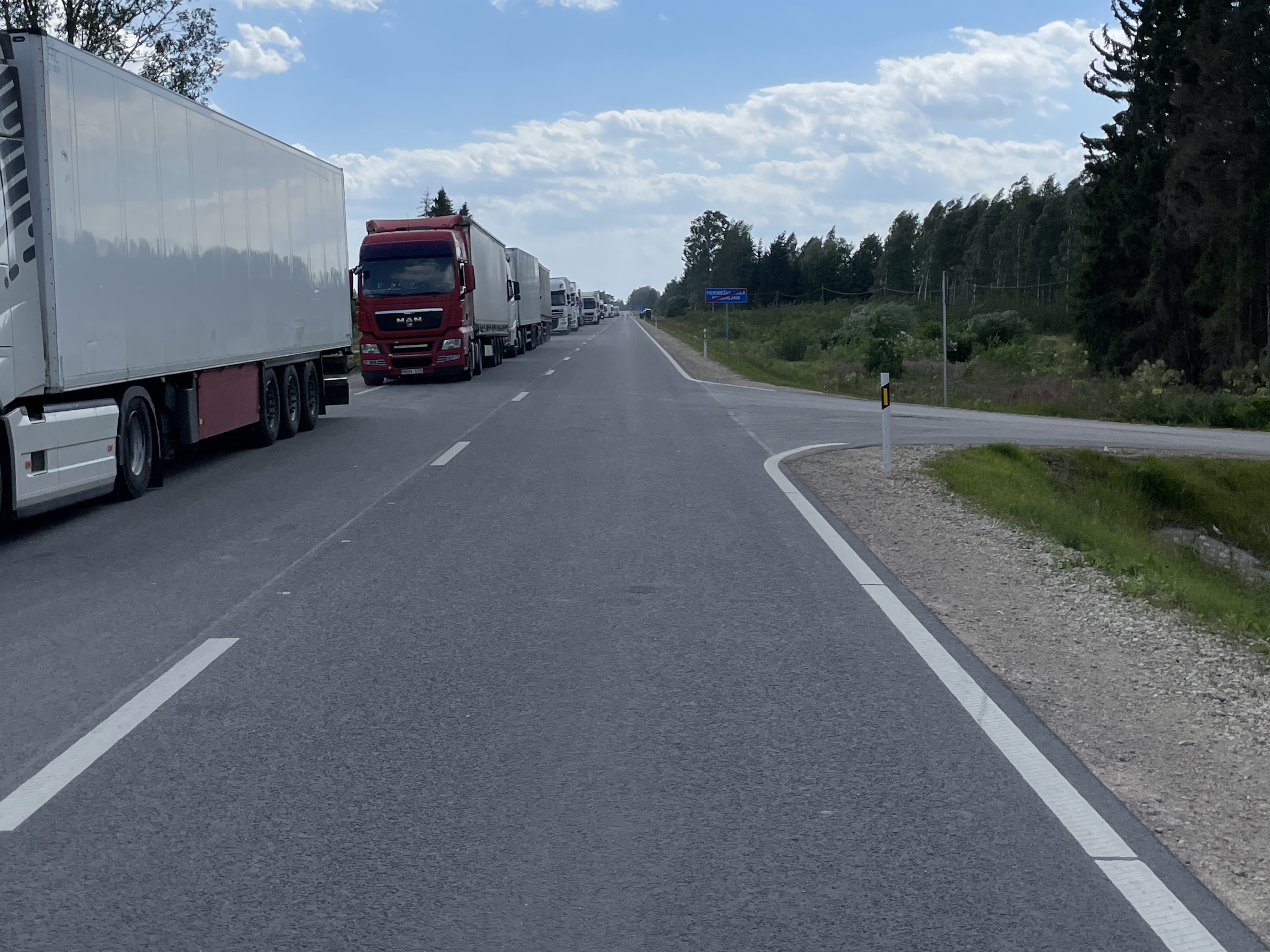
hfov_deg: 42.9
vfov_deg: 32.3
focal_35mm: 44
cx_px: 630
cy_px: 248
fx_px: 1614
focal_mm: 4.2
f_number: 1.6
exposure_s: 1/6135
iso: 32
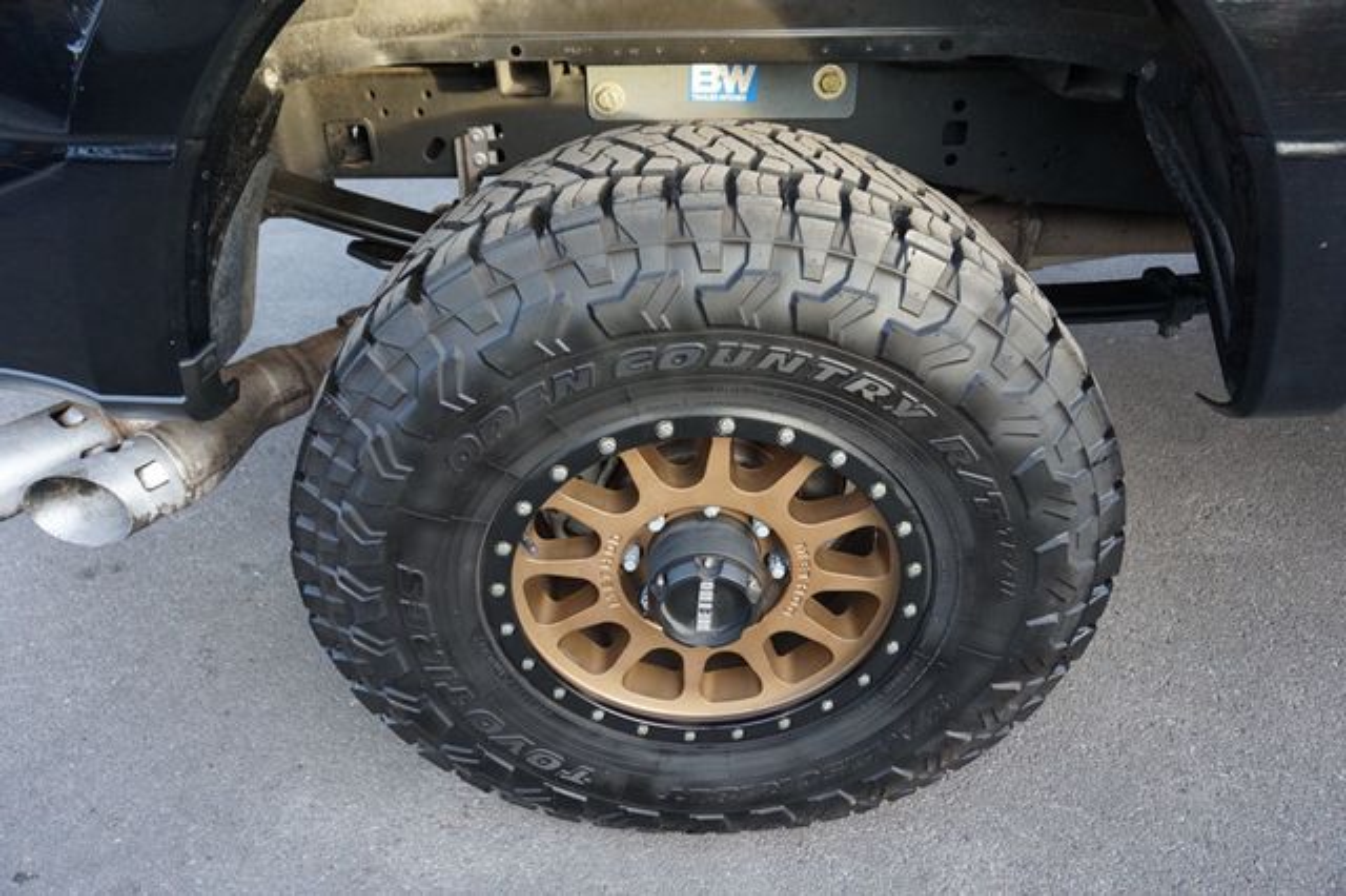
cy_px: 448
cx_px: 673
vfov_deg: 53.1
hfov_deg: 73.8
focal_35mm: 24
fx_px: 897
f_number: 4
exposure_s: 1/160
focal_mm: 16
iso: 640
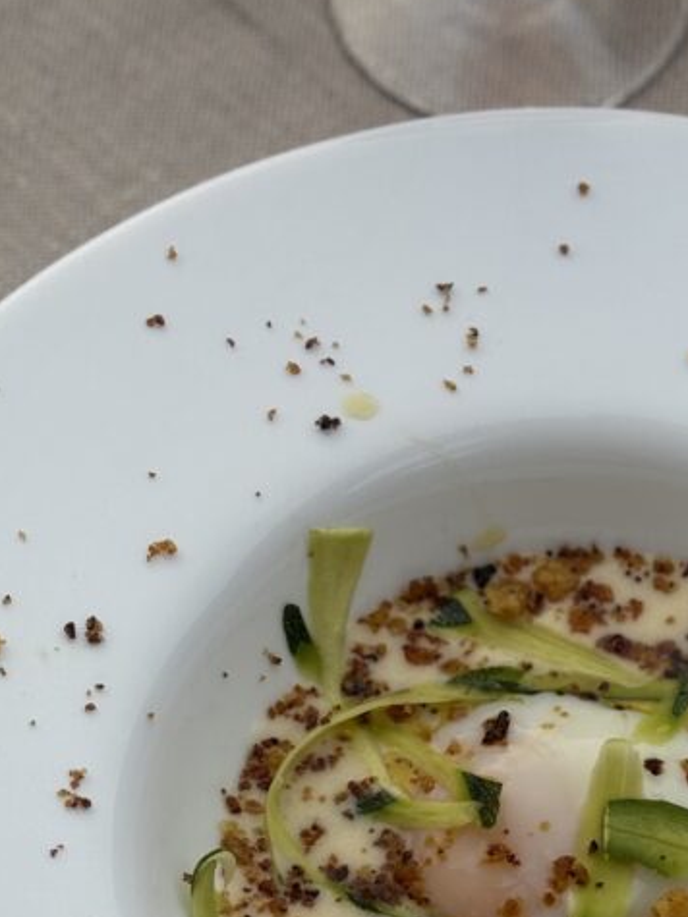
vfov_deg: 19.2
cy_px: 784
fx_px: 2678
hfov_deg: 14.4
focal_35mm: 101
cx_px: 686
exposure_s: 1/134
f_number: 1.78
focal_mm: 6.76
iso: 80
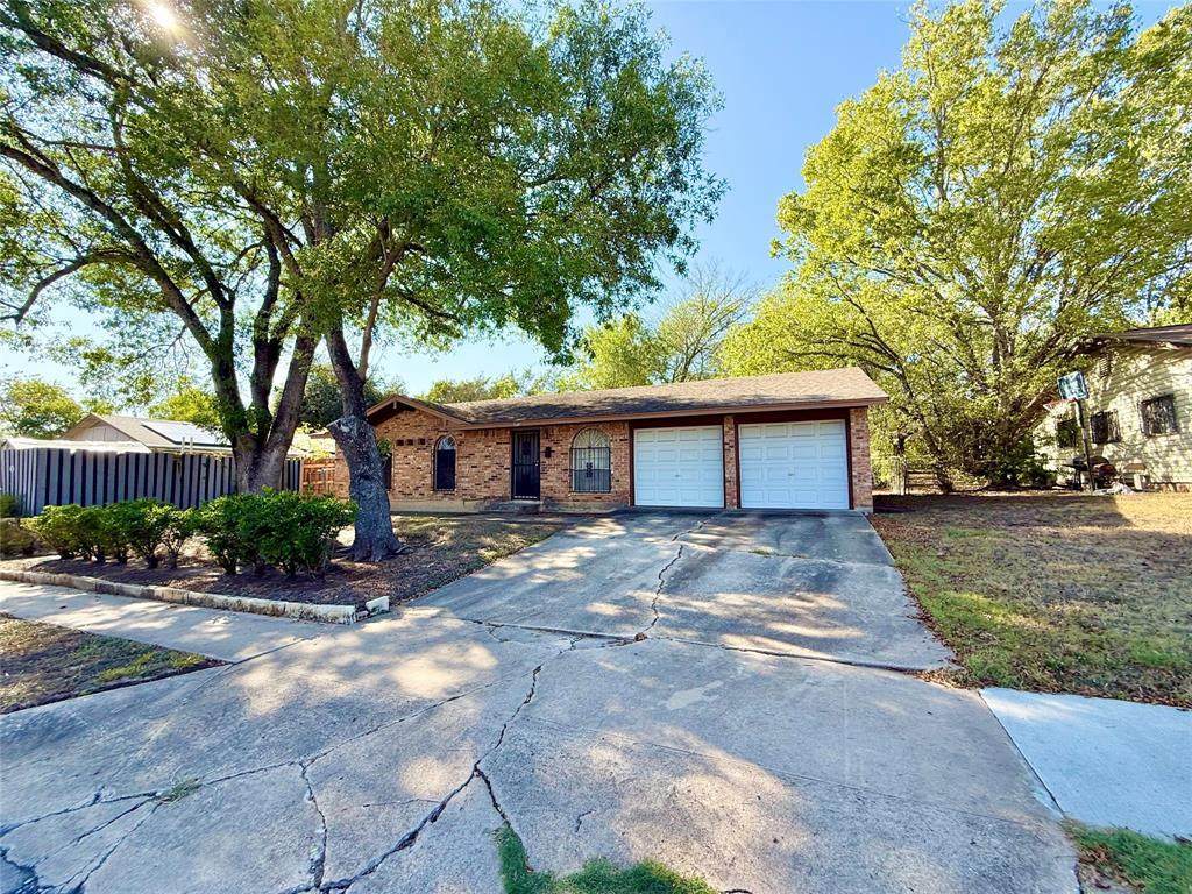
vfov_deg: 85.7
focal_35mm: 14
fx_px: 482
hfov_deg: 102.1
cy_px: 447
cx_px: 596
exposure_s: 1/694
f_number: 2.2
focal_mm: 2.22
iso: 64
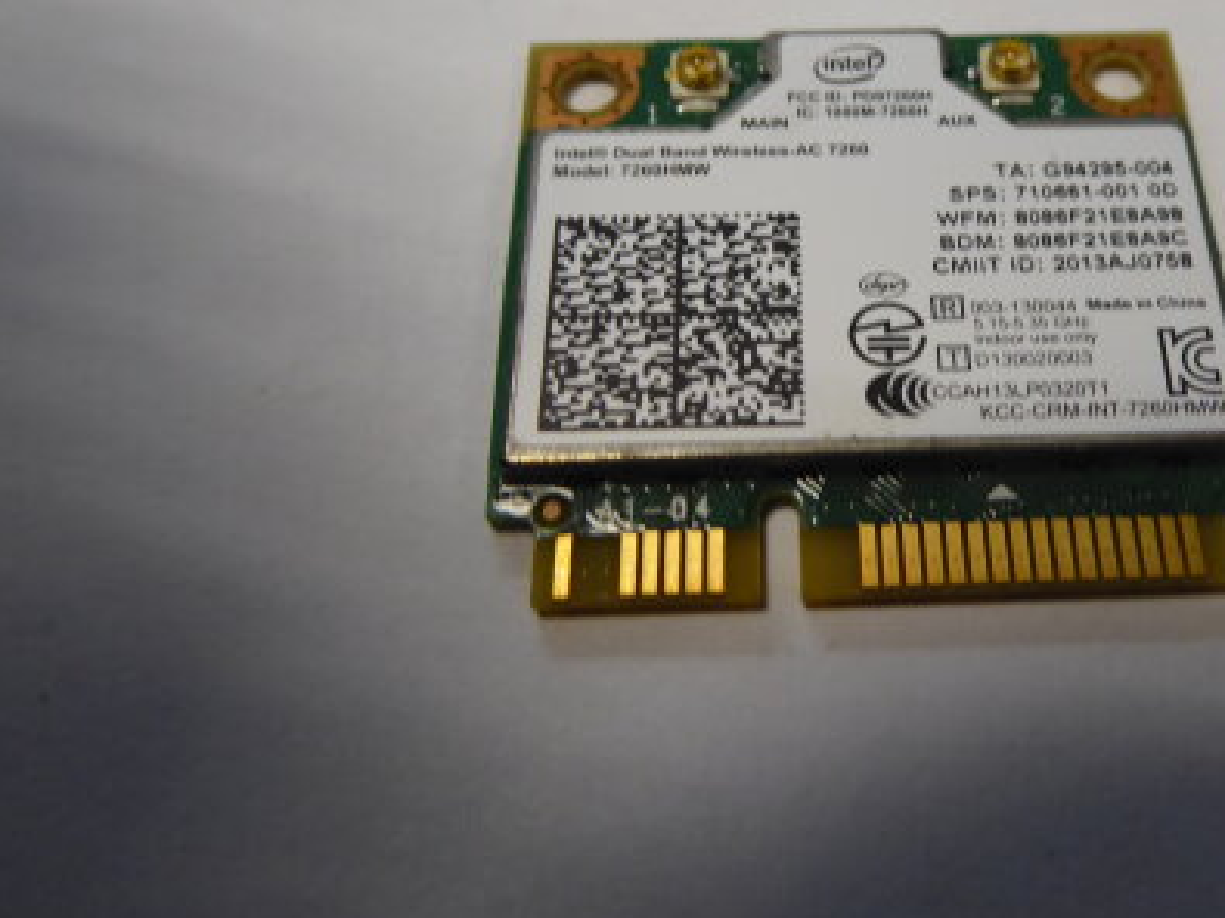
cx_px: 819
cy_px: 313
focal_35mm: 38
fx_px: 1344
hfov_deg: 48.2
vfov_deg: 37.3
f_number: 3.3
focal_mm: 4.3
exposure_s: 1/60
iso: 200
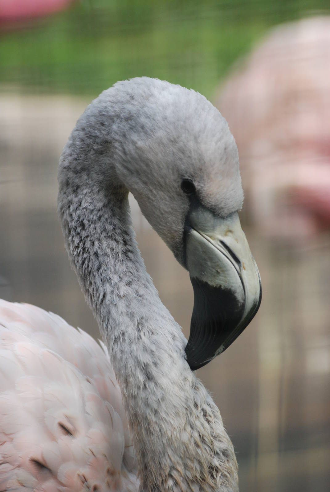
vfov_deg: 9.1
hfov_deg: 6.1
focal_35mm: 225
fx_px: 3085
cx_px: 165
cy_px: 246
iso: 400
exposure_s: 1/320
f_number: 4.5
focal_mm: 150
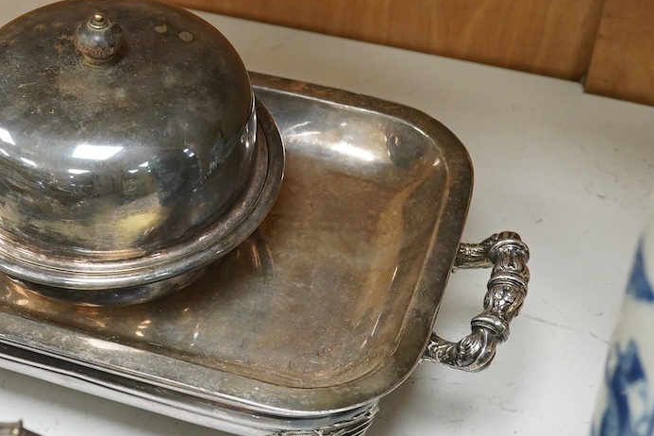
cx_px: 154
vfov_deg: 18.7
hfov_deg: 27.3
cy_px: 197
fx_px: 1326
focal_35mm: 73
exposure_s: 1/160
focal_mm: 30
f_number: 8
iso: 2500
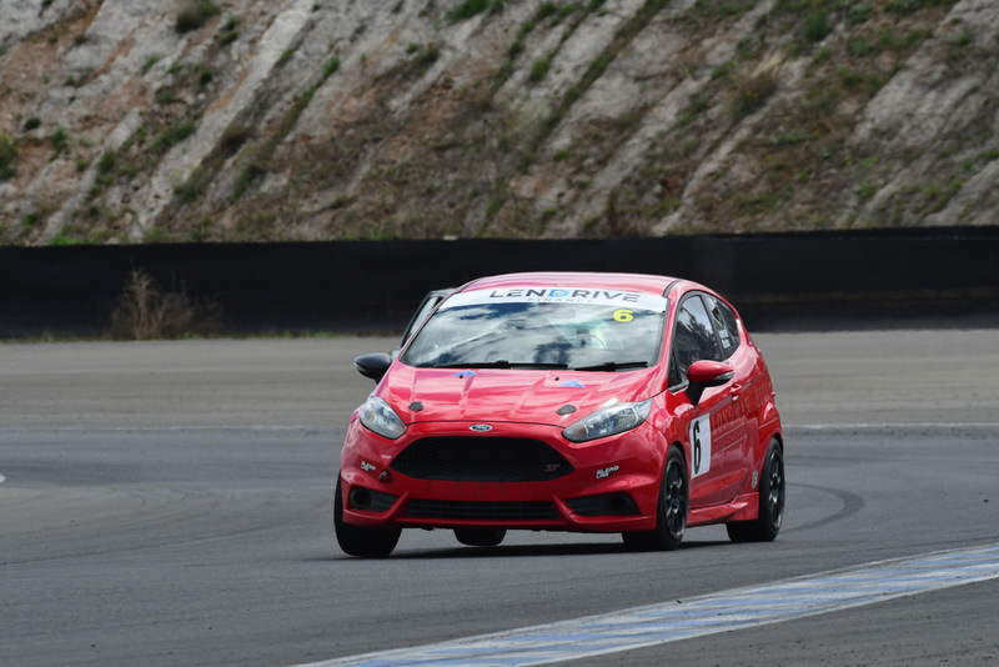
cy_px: 334
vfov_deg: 2.4
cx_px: 500
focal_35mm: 570
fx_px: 15822
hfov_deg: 3.6
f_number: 10
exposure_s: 1/640
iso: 400
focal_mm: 380
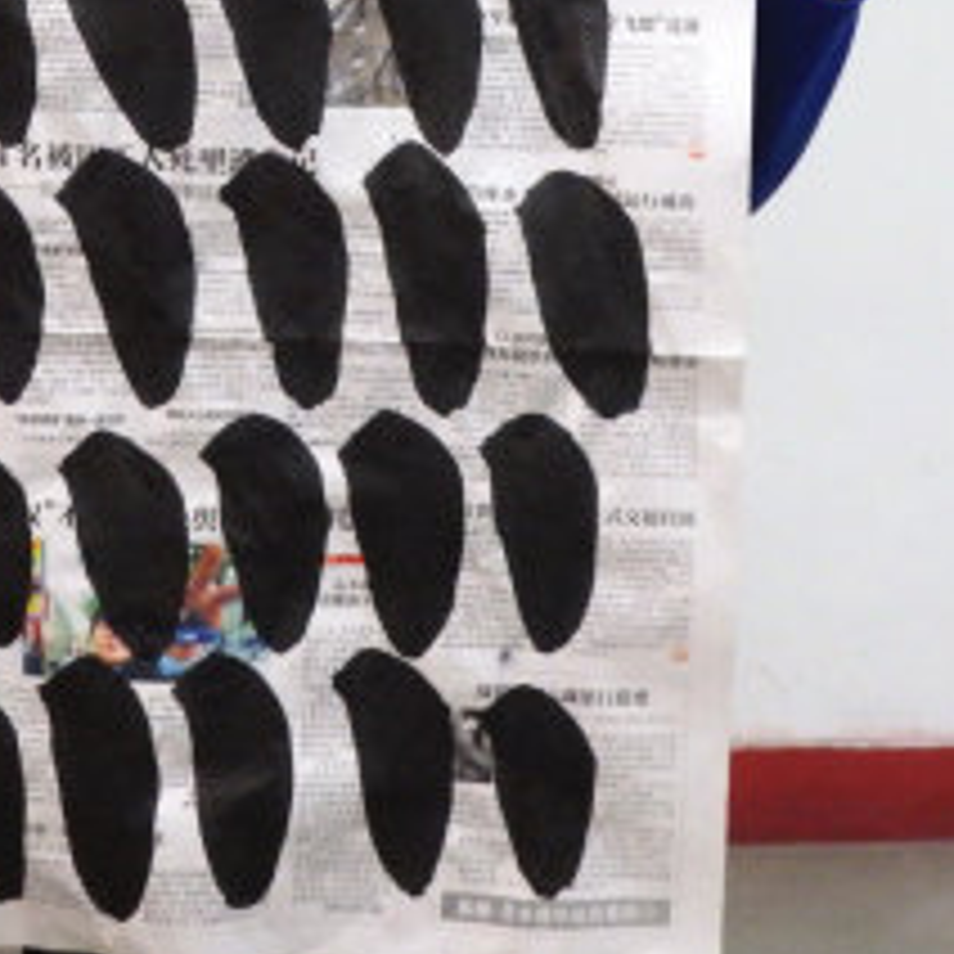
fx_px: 2962
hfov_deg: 18.3
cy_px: -160
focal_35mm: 95
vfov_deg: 17.5
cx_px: 477
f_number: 3.4
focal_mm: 6
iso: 320
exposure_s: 1/60
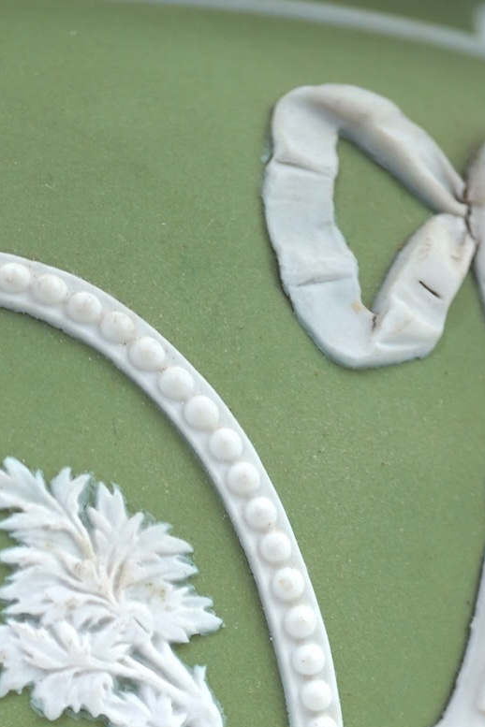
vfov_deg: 17.2
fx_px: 2304
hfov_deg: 11.9
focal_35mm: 114
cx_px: -1
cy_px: 853
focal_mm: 30
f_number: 5.6
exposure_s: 1/60
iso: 200
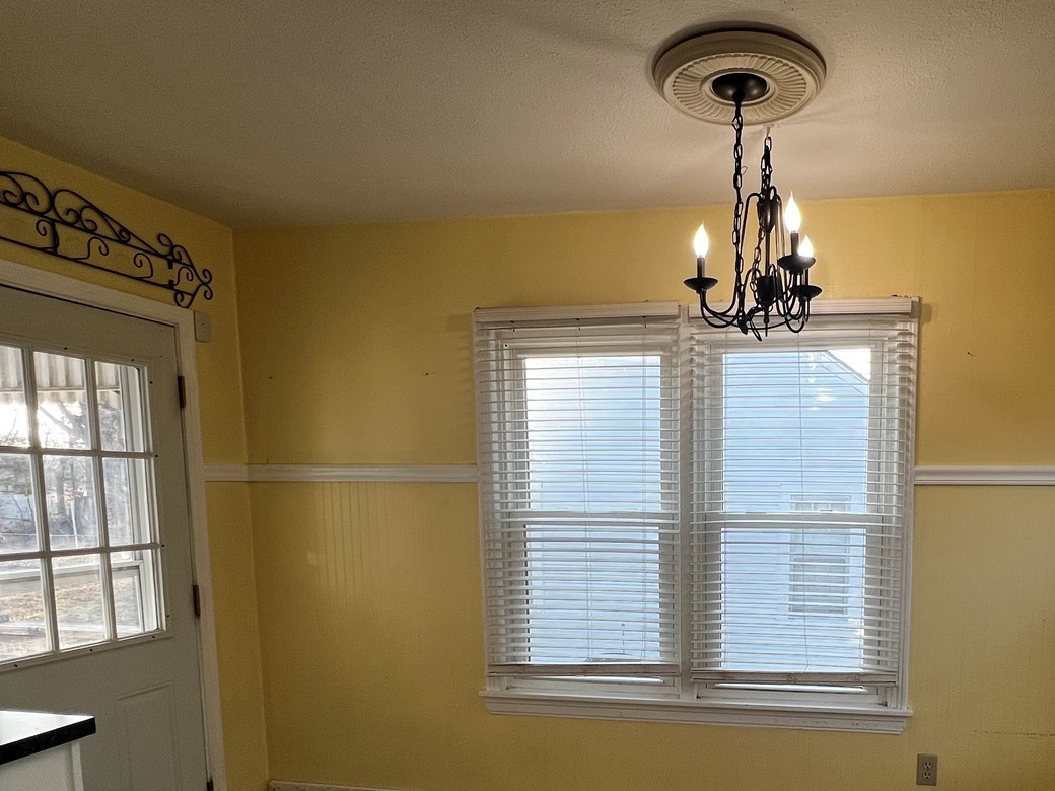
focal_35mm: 24
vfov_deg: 54.5
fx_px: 731
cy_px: 581
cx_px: 728
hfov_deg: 68.9
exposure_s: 1/120
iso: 64
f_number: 1.8
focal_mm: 1.57
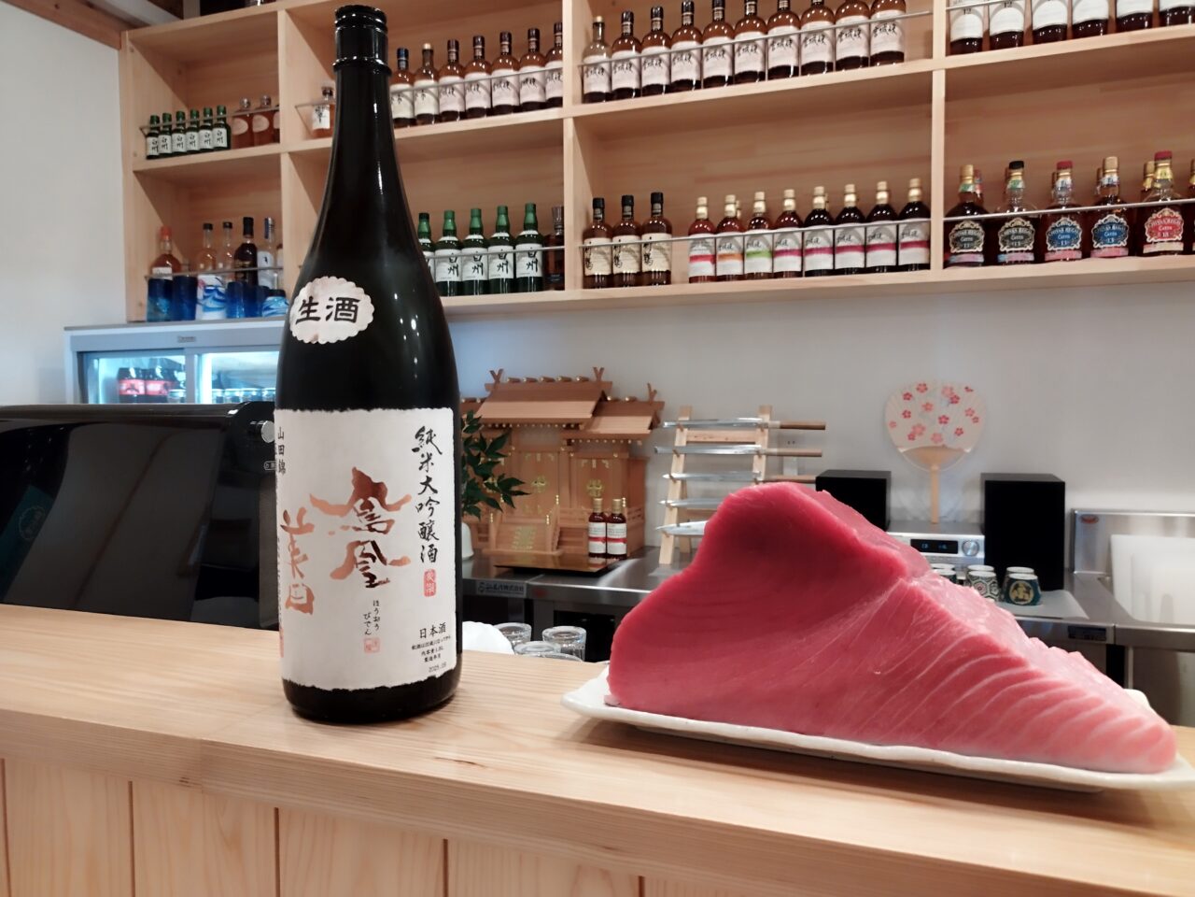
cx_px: 598
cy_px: 448
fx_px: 932
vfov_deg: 51.4
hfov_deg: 65.3
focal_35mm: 27
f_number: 1.79
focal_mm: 4.7
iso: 200
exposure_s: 1/33.3
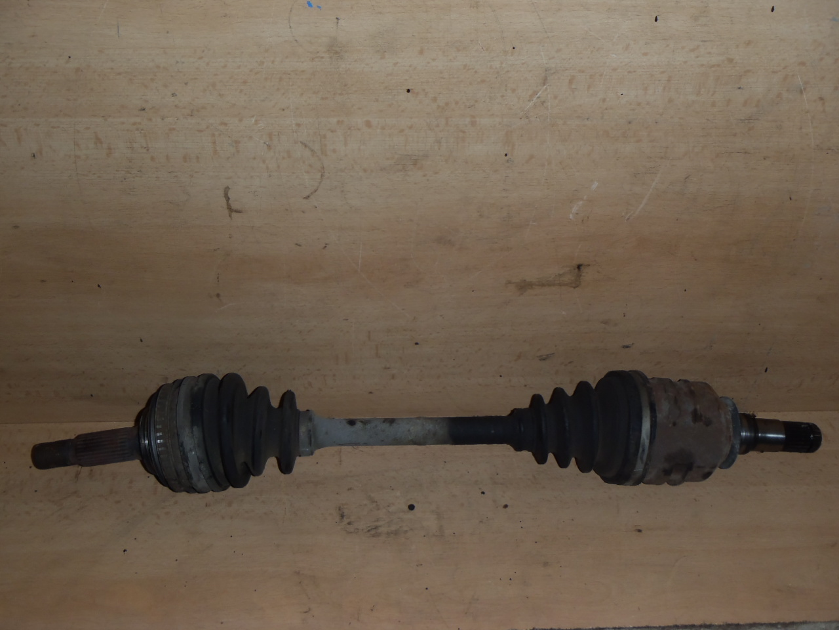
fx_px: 921
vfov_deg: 37.7
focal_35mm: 38
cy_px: 315
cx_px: 420
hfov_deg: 49.0
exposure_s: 1/40
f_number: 4.6
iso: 100
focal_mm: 6.83
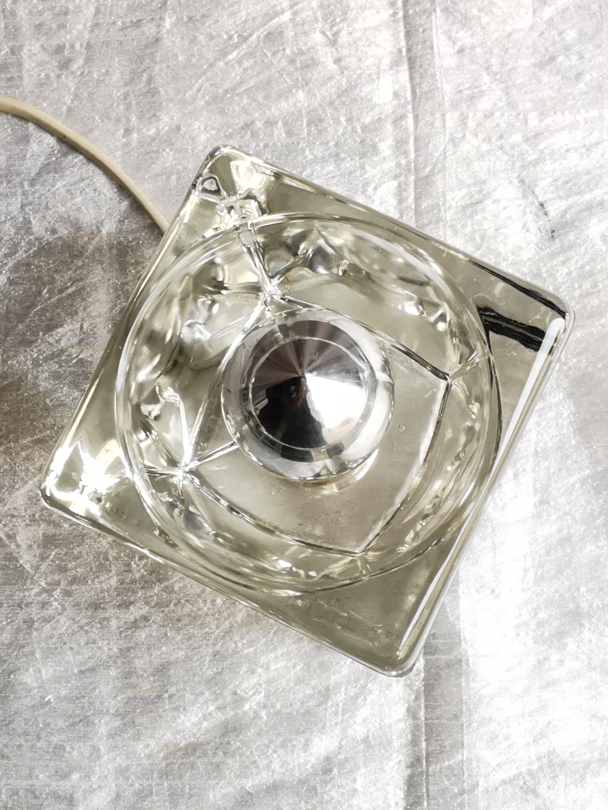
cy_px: 405
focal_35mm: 48
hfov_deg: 30.3
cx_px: 304
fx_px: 1124
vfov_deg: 39.7
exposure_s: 1/50
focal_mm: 2.26
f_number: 2.2
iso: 80
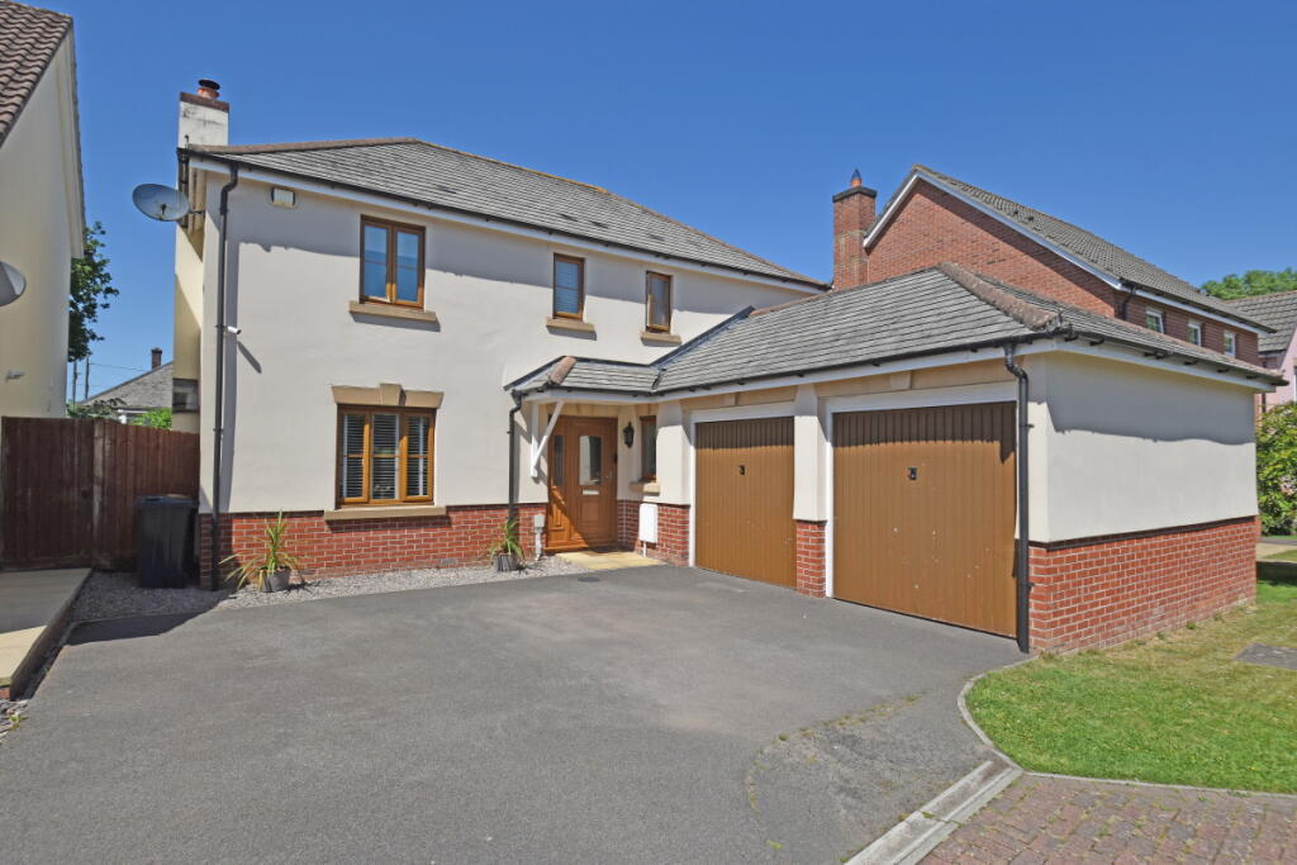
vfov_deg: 67.4
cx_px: 648
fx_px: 649
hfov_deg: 90.0
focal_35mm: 18
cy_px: 432
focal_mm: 12
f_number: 8
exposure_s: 1/320
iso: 100
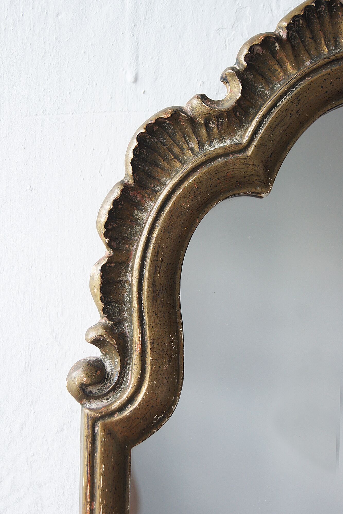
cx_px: 172
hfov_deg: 20.2
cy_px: 257
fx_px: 965
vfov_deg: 29.9
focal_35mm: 68
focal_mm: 45
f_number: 5.6
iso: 400
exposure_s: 1/25
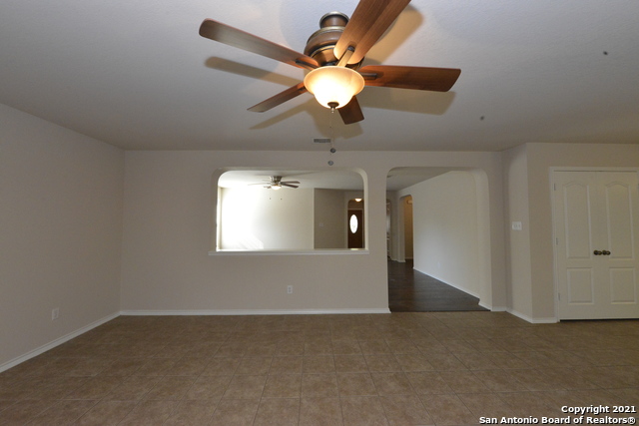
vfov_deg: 81.2
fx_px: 249
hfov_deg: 104.2
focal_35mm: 14
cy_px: 213
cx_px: 320
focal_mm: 14
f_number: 11
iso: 6400
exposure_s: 1/80
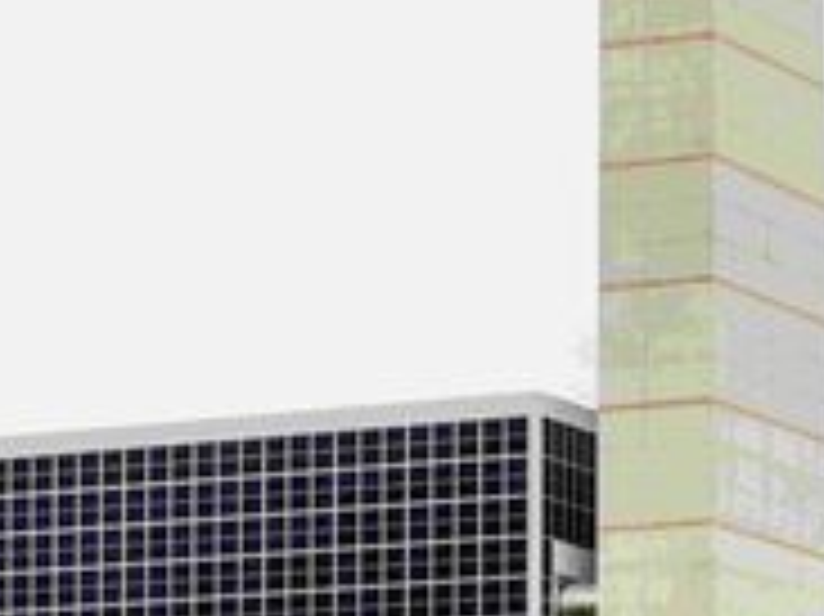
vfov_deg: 5.3
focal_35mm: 279
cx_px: 180
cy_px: 580
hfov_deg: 7.1
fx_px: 6637
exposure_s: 1/160
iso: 200
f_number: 8
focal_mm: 65
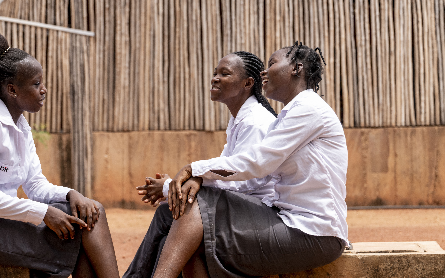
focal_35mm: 121
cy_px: 156
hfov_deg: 17.1
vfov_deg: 10.8
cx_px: 85
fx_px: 1467
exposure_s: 1/1600
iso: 400
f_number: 5
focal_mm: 68
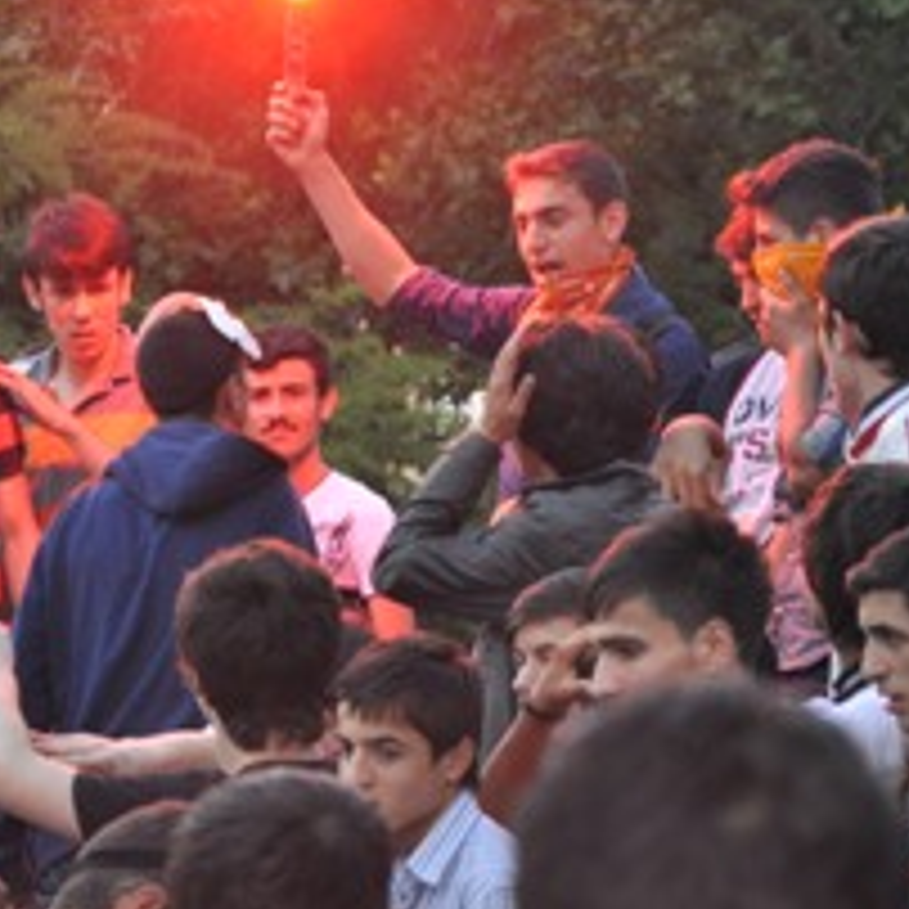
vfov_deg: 6.9
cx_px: 356
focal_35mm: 254
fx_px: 7546
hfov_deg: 6.9
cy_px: 464
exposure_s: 1/125
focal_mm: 90
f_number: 5.6
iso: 400
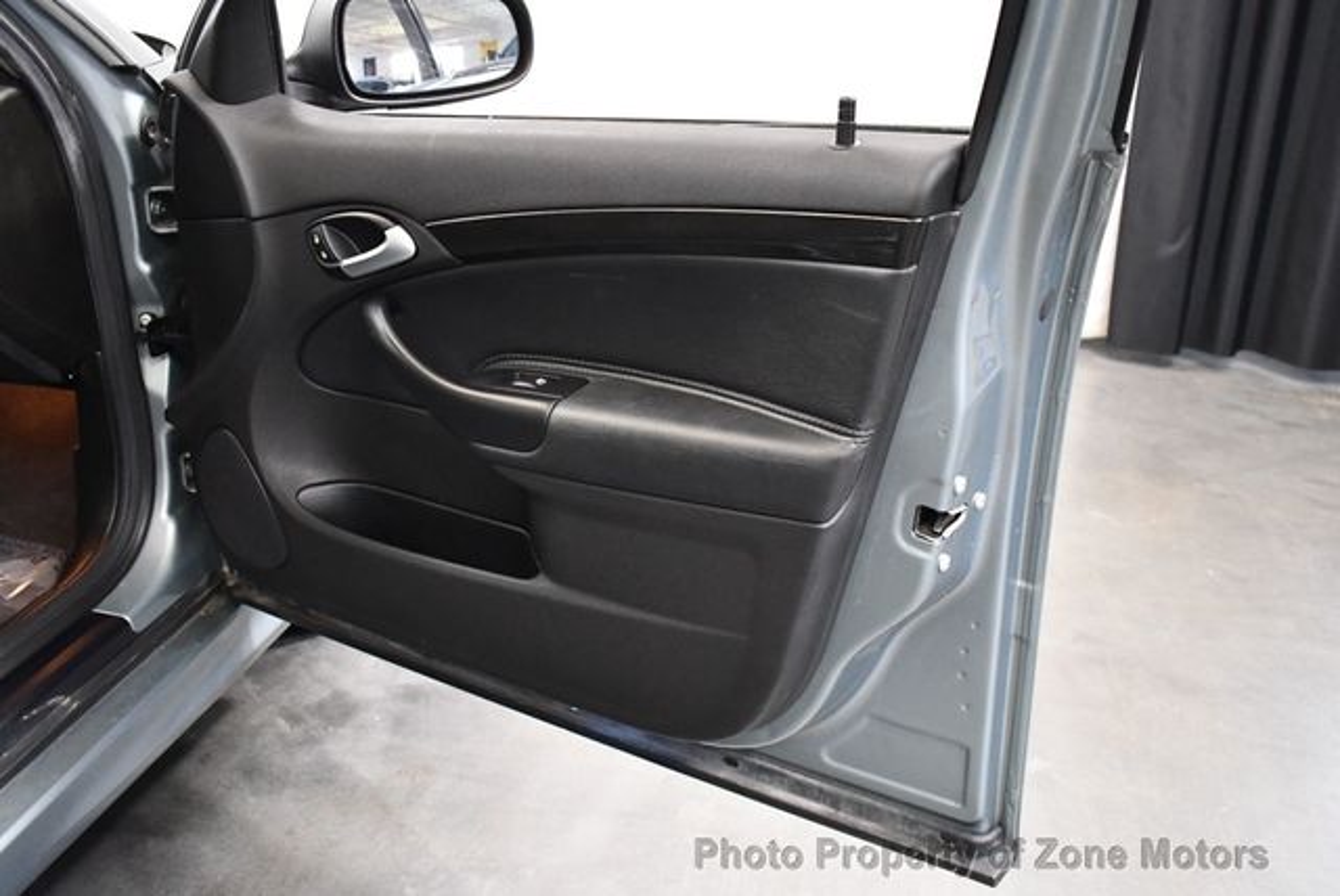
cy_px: 448
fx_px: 1341
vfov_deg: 36.9
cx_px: 670
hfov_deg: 53.1
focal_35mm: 36
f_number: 3.5
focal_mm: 18
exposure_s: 1/100
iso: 3200
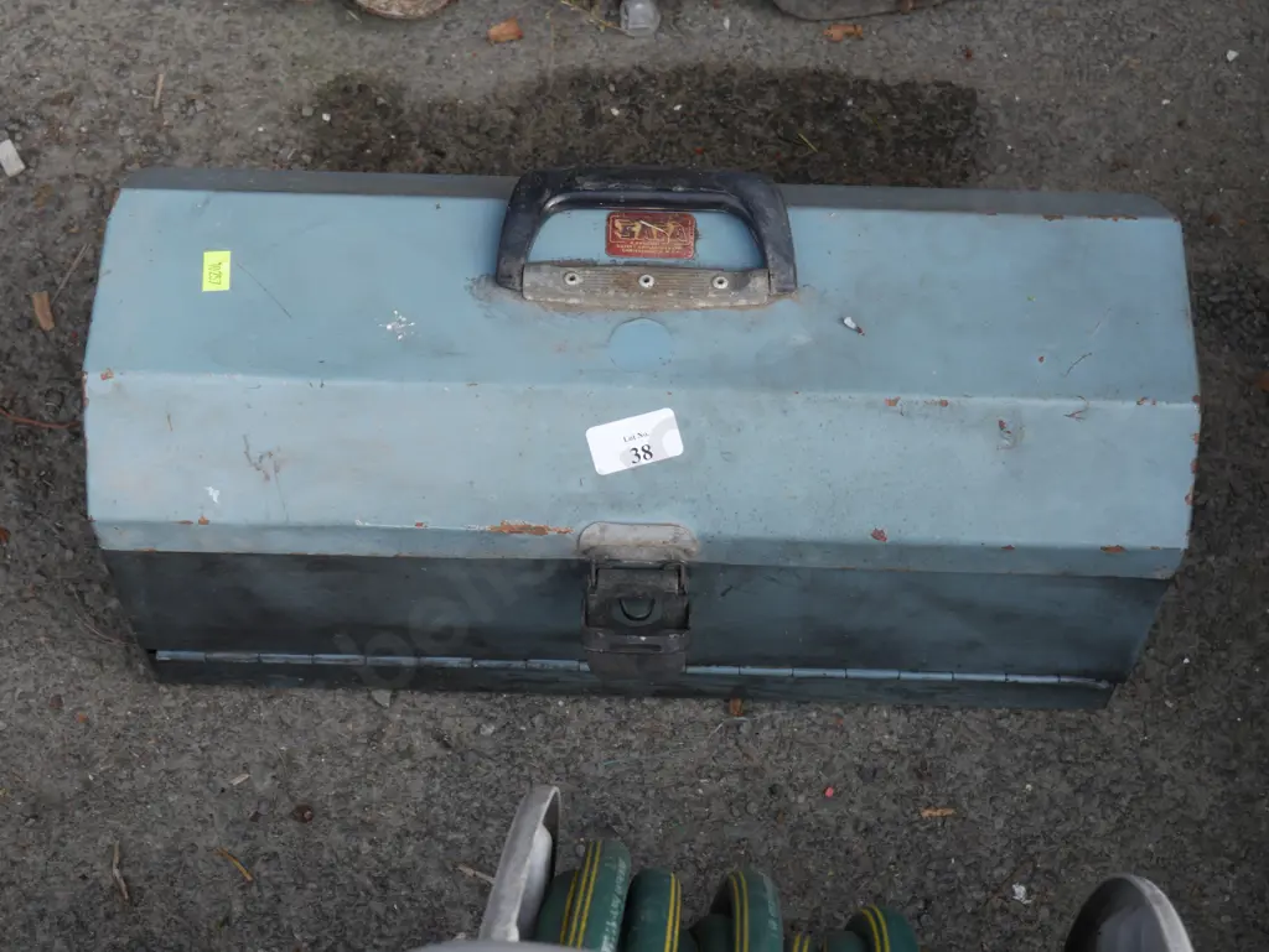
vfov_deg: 23.7
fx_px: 2274
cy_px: 476
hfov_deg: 31.2
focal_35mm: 62
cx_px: 634
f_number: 6.3
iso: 200
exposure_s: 1/160
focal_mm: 31
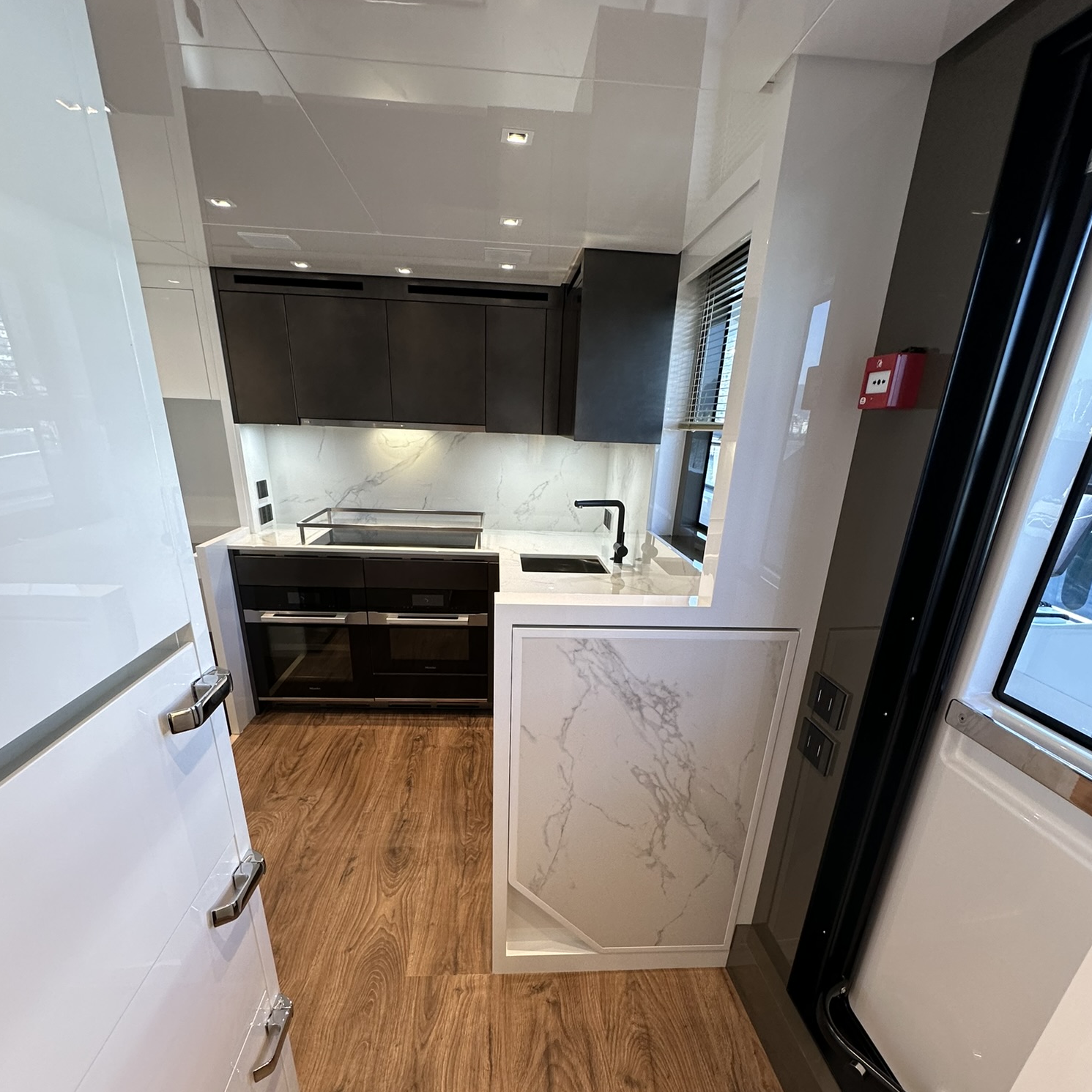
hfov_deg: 84.0
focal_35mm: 17
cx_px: 542
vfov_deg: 82.4
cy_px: 683
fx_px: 607
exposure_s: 1/100
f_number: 2.2
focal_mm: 2.22
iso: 160
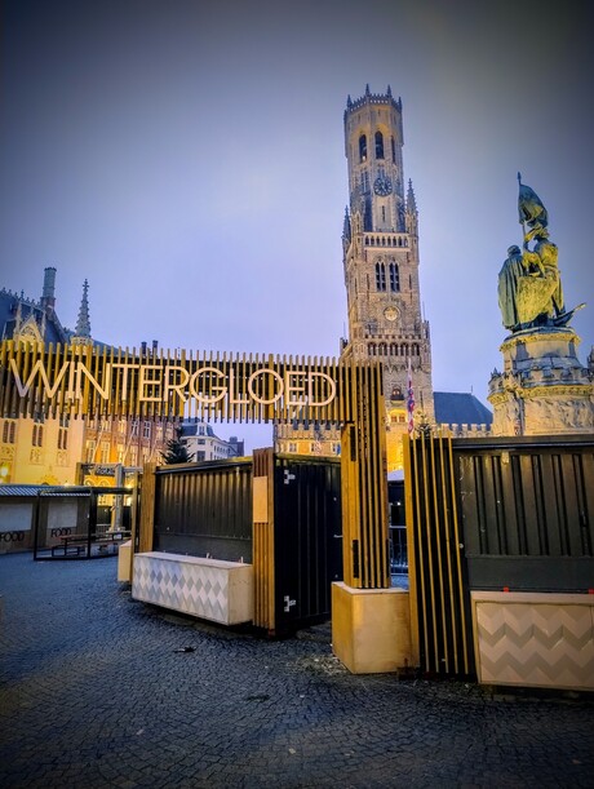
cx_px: 297
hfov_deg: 56.9
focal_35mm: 24
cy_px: 394
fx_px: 548
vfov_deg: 71.5
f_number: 1.8
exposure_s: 1/33.3
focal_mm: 5.56
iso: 1734
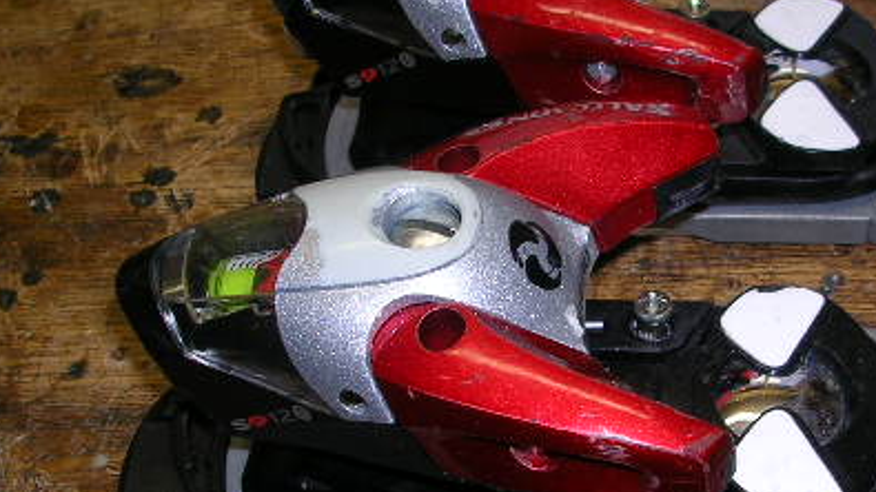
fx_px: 1556
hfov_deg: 31.1
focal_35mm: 67
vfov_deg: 18.0
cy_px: 295
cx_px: 603
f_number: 2.8
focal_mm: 5.8
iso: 50
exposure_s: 1/60.1
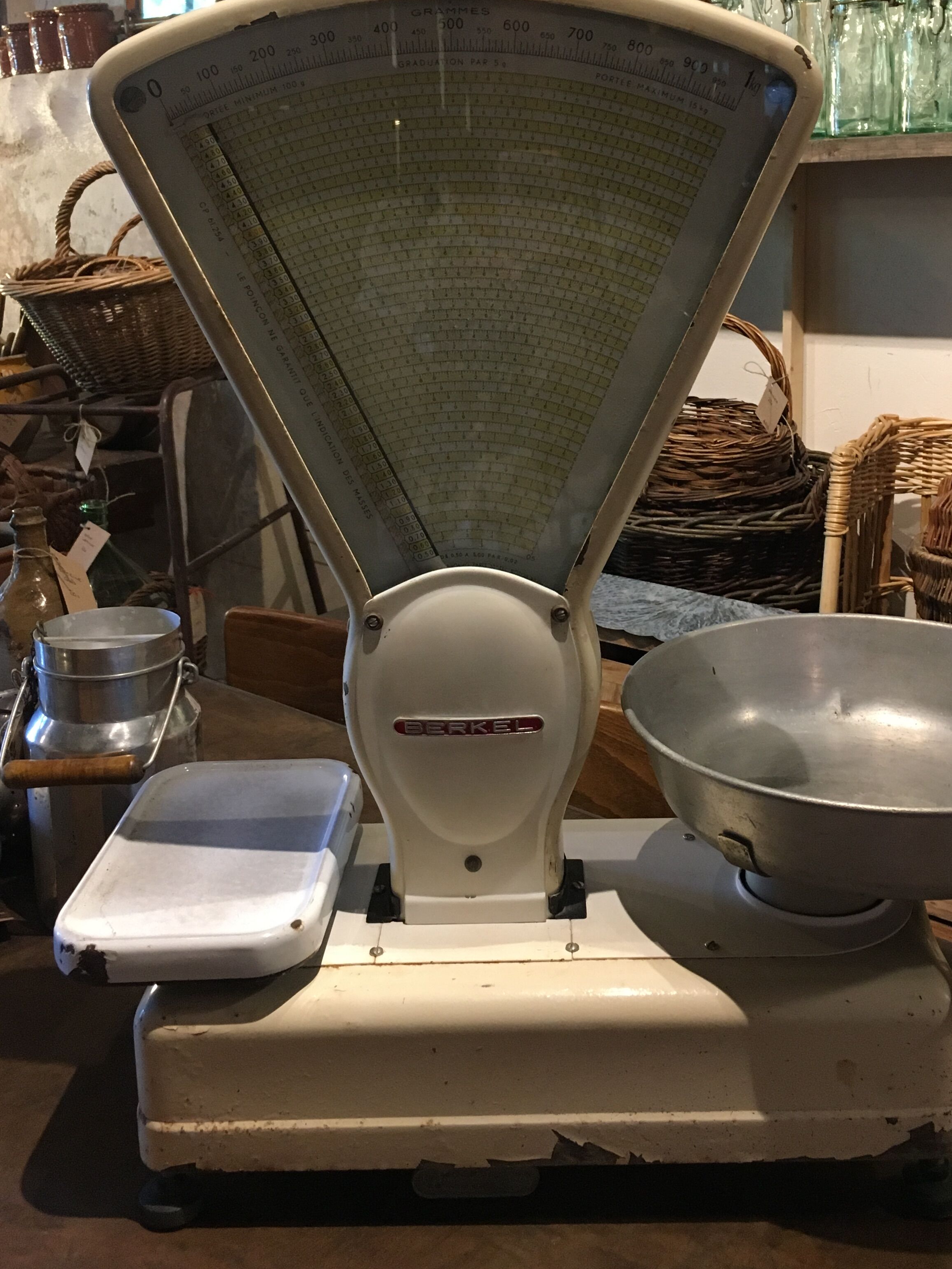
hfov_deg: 37.6
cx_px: 551
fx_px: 1393
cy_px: 487
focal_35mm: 38
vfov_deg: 48.6
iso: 160
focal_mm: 4.15
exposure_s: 1/33
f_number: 2.2
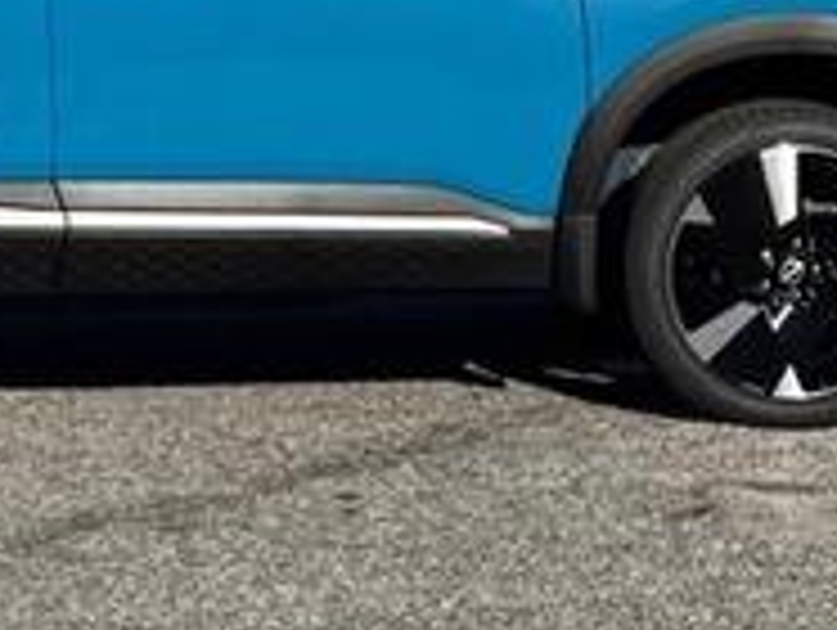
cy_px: 94
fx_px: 3147
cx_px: 130
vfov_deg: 11.4
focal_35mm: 130
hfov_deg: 15.0
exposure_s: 1/6410
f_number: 1.78
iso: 64
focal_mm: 6.76
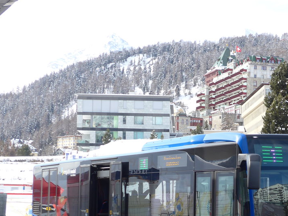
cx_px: 216
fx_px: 732
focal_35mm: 88
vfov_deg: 16.7
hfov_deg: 22.0
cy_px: 175
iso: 80
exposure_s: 1/500
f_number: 3.3
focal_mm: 10.7
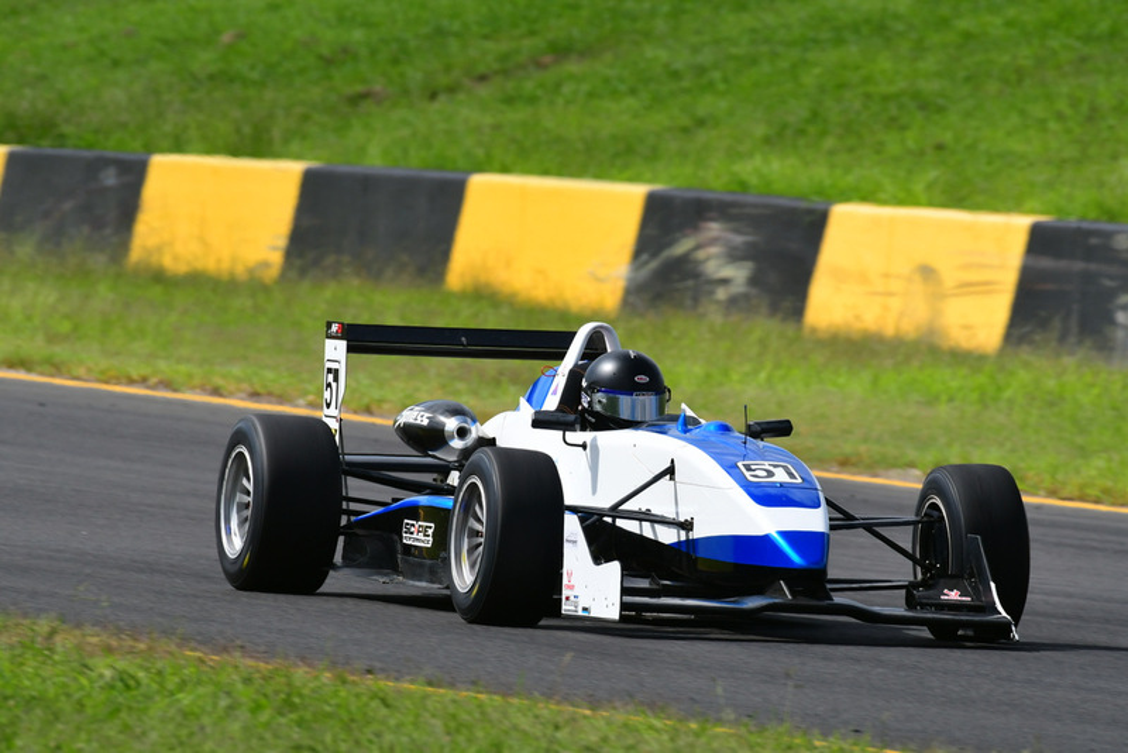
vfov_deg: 1.9
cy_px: 376
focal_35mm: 720
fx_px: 22567
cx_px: 564
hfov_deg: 2.9
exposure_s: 1/640
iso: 400
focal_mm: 480
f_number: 11
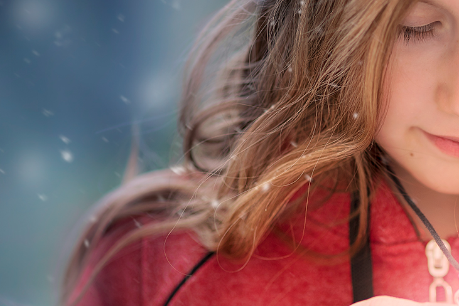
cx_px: 478
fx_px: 2372
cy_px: 134
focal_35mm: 186
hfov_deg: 10.9
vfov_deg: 7.4
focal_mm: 85
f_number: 2.2
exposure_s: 1/200
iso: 100
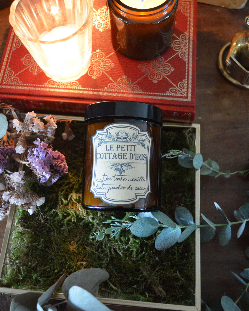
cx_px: 125
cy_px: 146
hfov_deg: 39.2
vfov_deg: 47.9
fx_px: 350
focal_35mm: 38
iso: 2200
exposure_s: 1/15
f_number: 4
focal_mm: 22
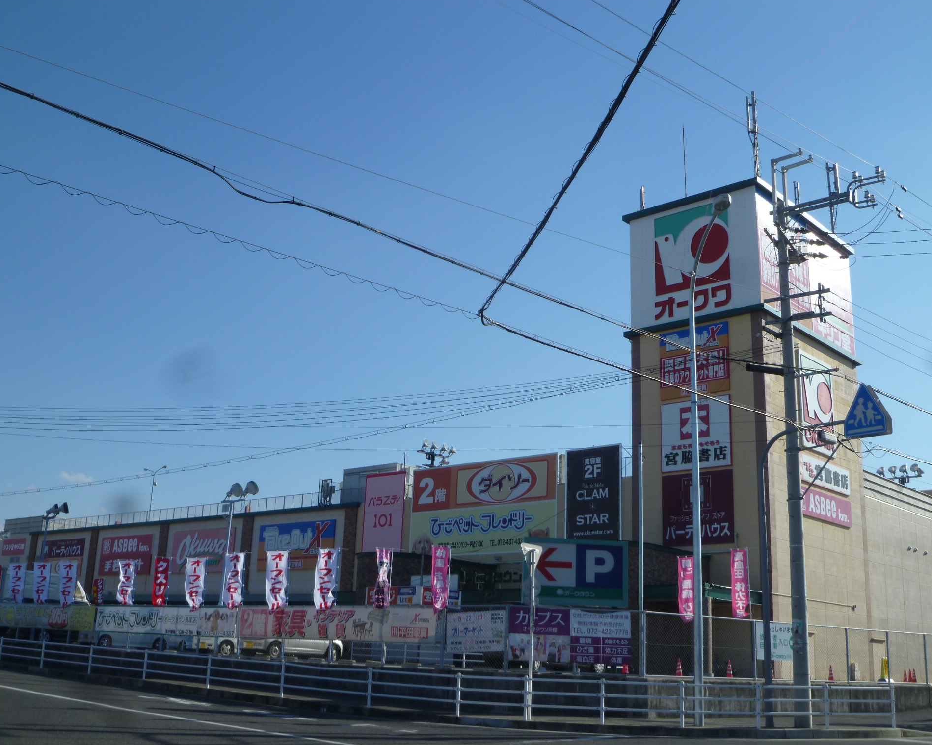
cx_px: 444
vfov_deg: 37.3
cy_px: 369
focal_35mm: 40
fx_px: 1103
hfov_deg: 45.8
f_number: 5.6
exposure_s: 1/400
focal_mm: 6.8
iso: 80
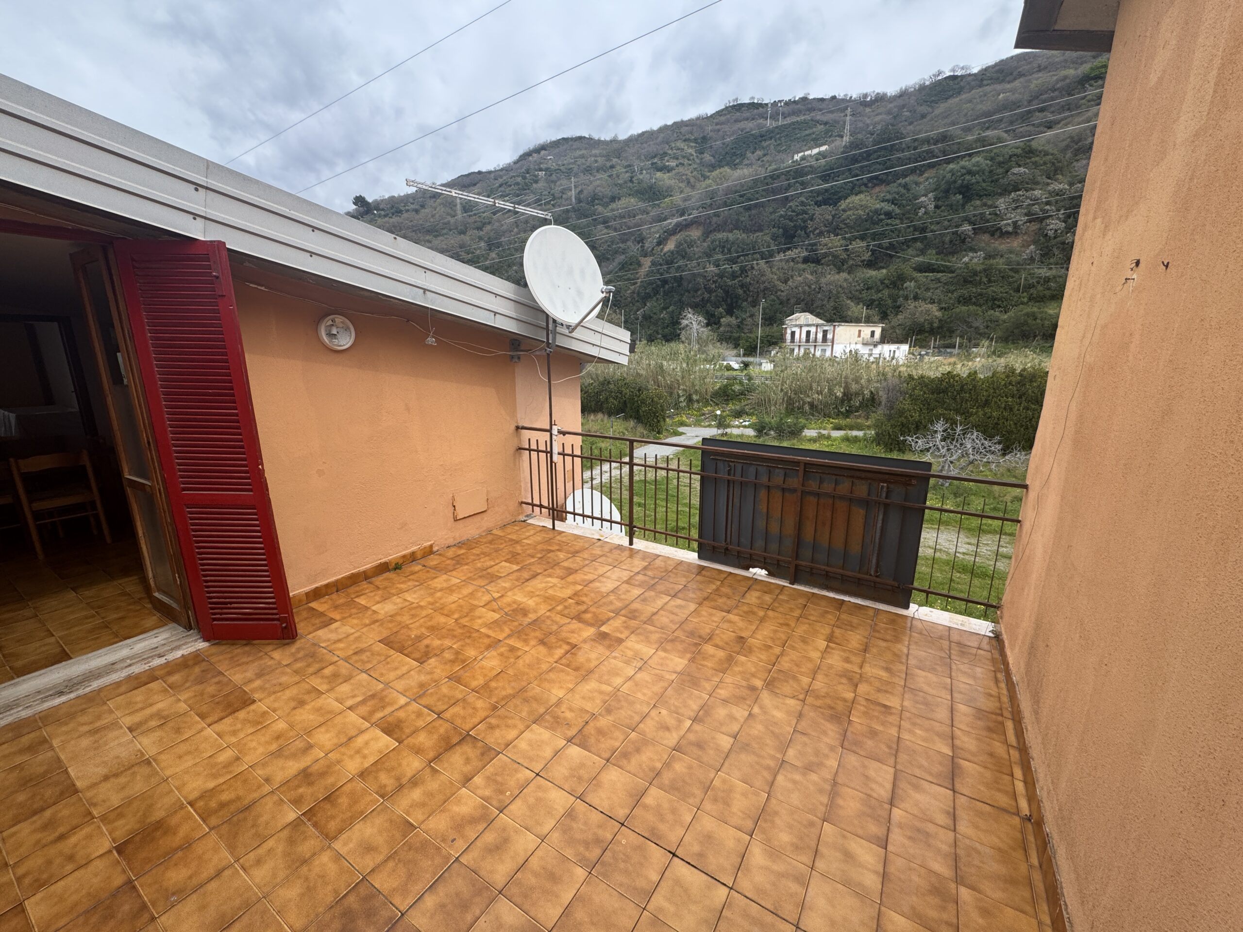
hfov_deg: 102.1
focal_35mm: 14
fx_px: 503
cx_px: 622
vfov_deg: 85.7
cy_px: 466
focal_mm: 2.22
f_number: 2.2
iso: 50
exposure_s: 1/889
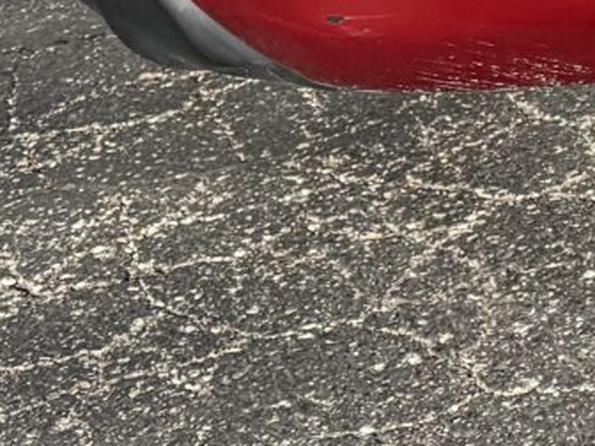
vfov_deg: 7.6
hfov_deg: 9.3
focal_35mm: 183
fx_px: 3146
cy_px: -632
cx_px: 1574
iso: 80
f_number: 1.78
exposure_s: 1/3145
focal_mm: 6.76
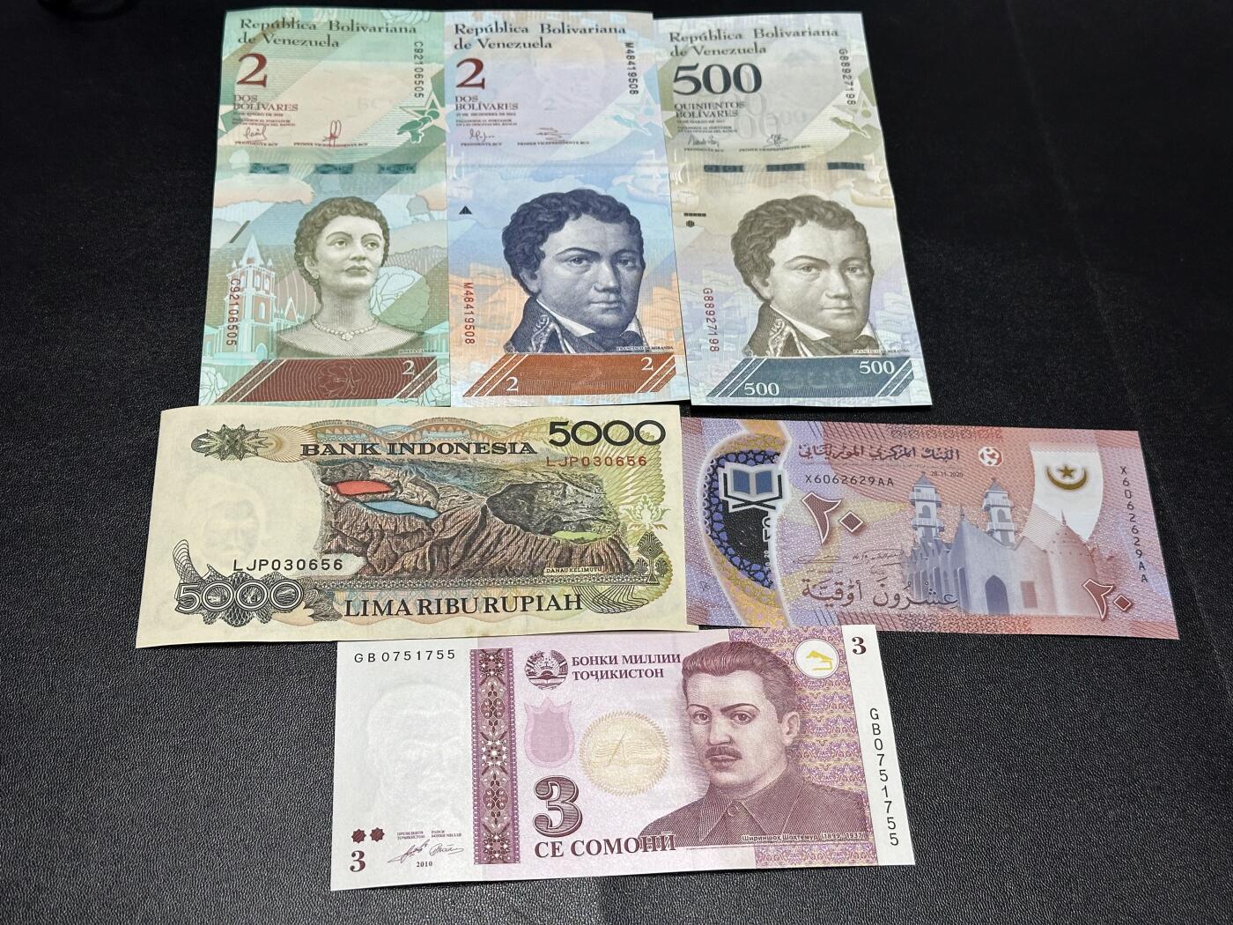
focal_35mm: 48
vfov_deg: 30.3
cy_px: 462
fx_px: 1710
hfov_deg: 39.7
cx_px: 616
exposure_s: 1/50
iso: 80
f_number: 1.78
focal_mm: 6.86
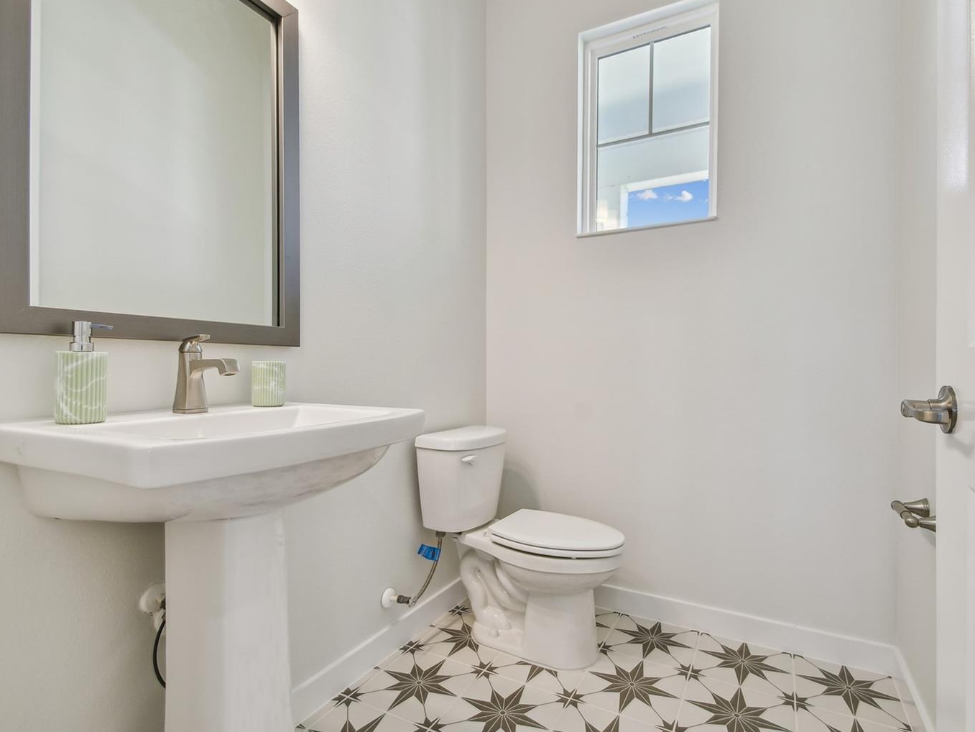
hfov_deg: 90.9
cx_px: 517
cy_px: 368
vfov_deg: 74.7
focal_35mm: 17
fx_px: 479
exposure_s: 1/50
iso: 100
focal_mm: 10
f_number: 7.1
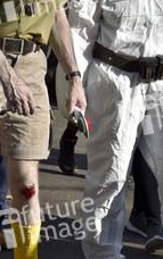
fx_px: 1517
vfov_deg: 9.8
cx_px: 73
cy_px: 55
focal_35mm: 214
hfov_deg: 6.1
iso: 200
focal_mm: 120
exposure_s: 1/400
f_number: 10
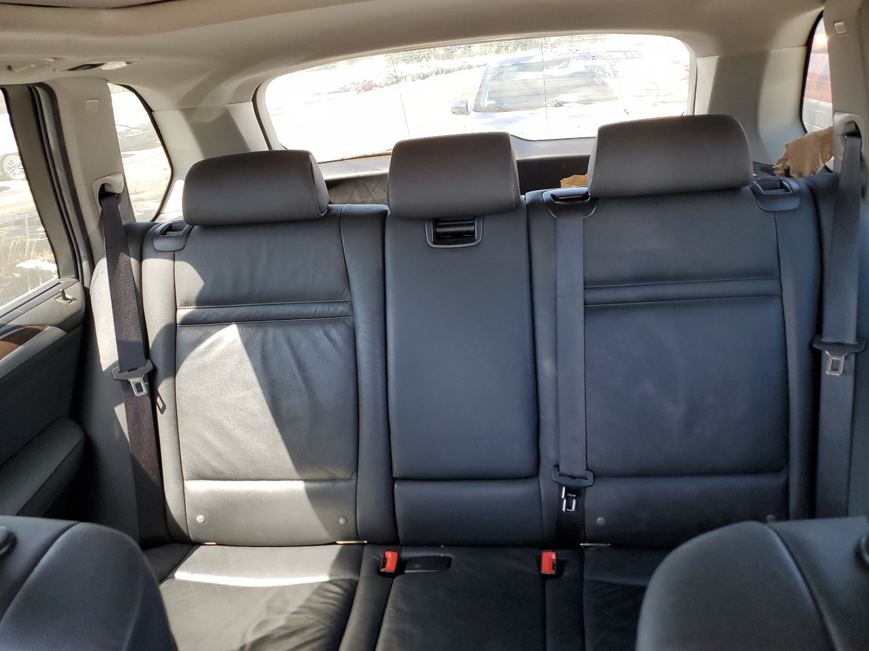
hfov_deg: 67.3
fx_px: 653
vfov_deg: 53.1
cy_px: 326
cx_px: 434
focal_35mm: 26
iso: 57
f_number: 1.5
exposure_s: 1/120
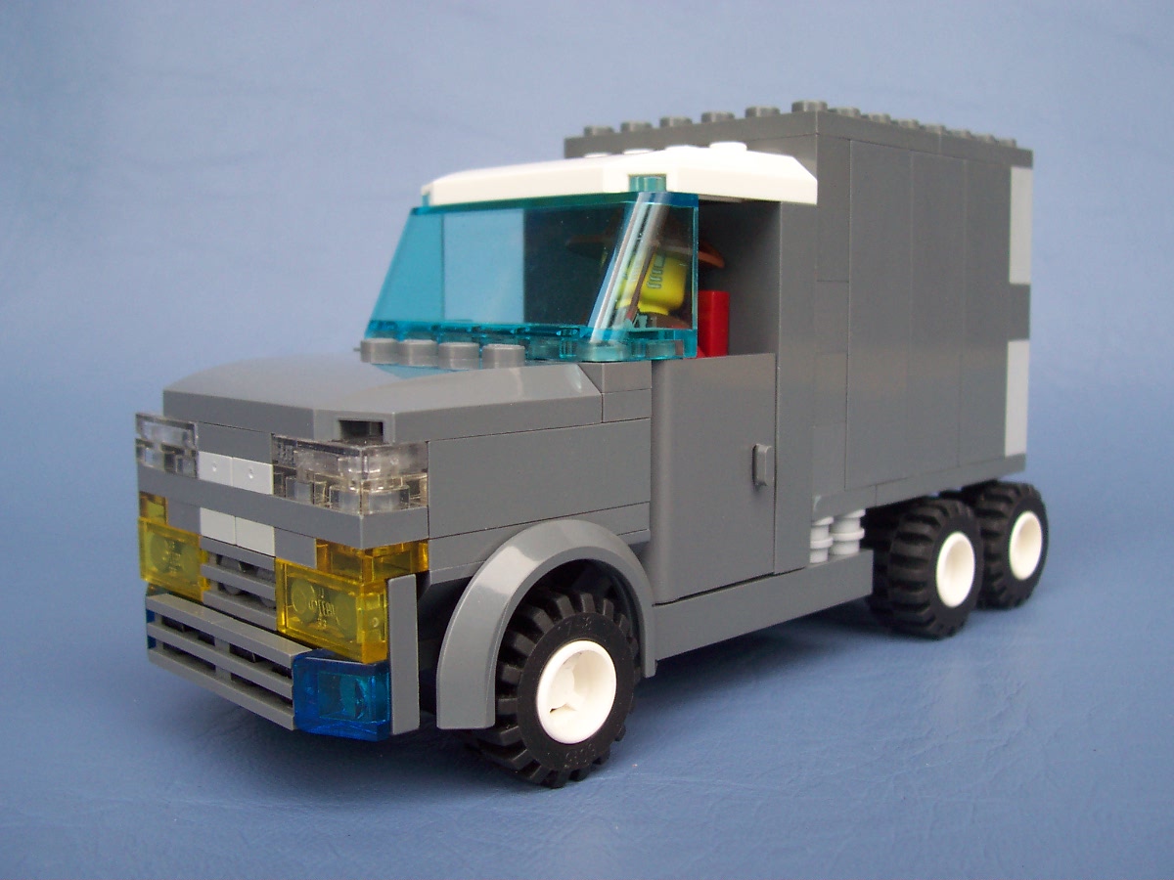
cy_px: 440
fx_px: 1255
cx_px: 587
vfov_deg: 38.7
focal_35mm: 37
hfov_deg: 50.1
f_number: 2.8
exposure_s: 1/180
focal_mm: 5.6
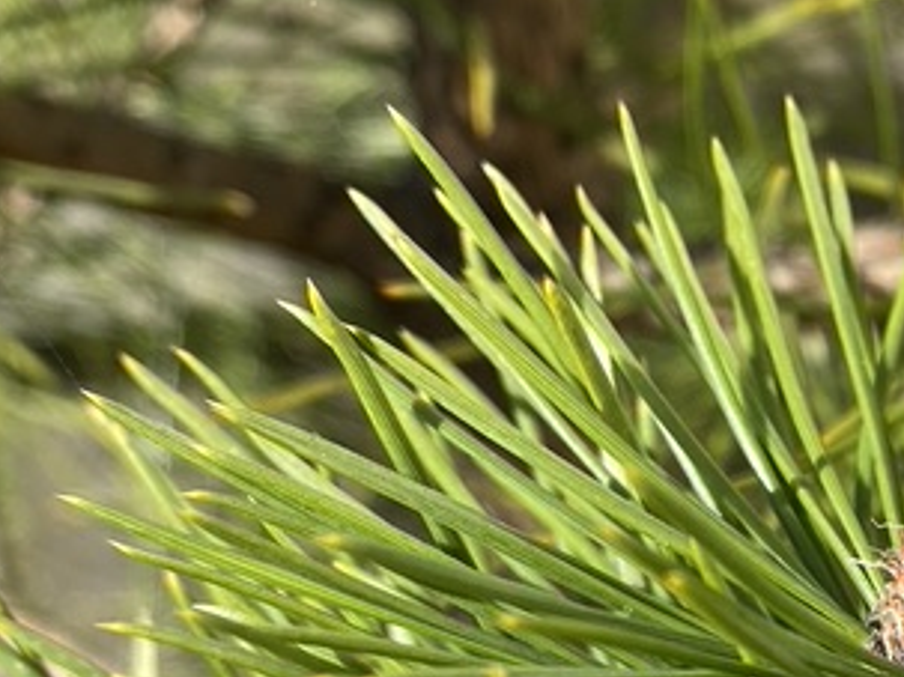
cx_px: 889
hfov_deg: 21.5
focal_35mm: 88
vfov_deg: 16.1
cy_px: 802
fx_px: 2297
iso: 32
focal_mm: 4.25
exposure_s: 1/1302
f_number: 1.8
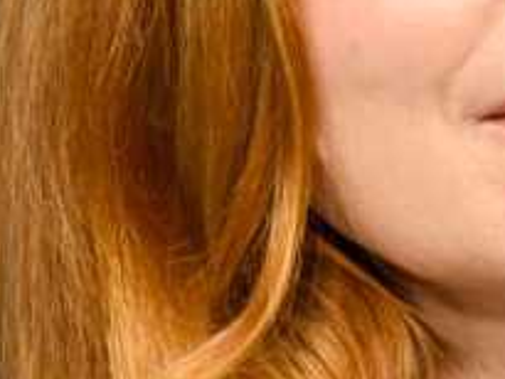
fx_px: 16086
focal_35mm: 1102
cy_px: 198
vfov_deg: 1.4
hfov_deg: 1.8
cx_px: 621
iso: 1250
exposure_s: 1/400
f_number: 3.5
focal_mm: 140
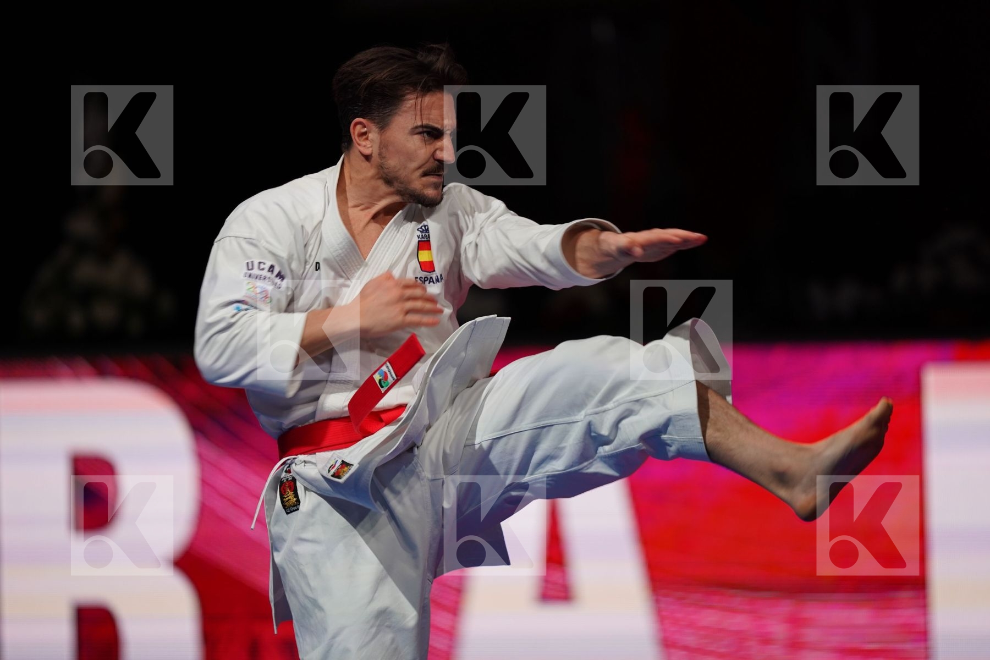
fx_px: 10999
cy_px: 330
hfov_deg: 5.2
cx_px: 495
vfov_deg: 3.4
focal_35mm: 400
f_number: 2.8
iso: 800
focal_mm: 400
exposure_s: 1/500
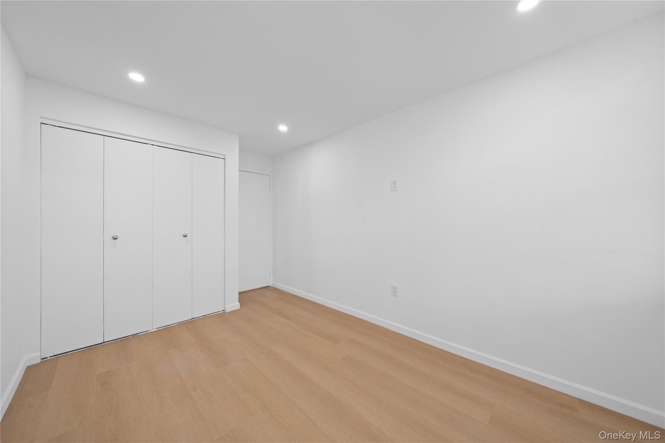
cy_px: 222
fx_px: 222
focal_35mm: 12
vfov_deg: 90.0
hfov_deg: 112.6
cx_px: 332
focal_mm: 12
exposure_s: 1/4
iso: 250
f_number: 8
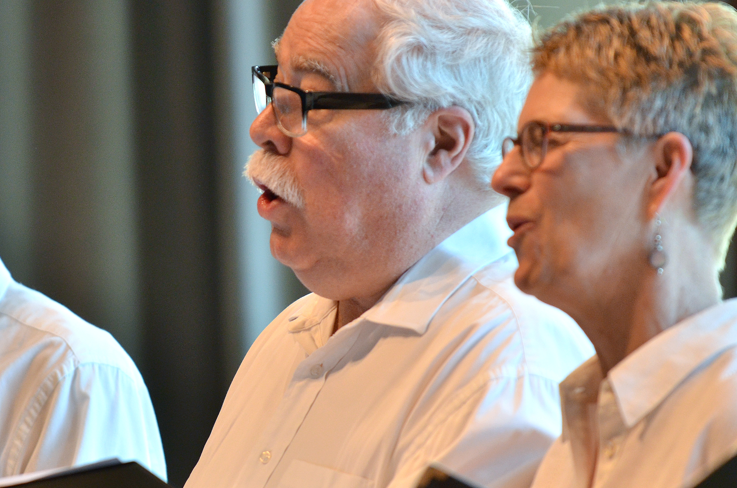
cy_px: 246
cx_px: 223
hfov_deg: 4.5
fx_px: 9398
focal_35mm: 460
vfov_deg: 3.0
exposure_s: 1/200
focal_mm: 200
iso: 800
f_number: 3.2
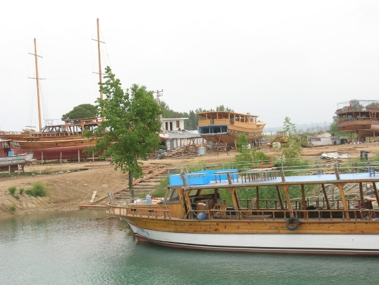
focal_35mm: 66
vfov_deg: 22.3
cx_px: 190
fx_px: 723
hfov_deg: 29.4
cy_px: 142
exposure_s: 1/113
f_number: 6.4
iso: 50
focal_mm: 11
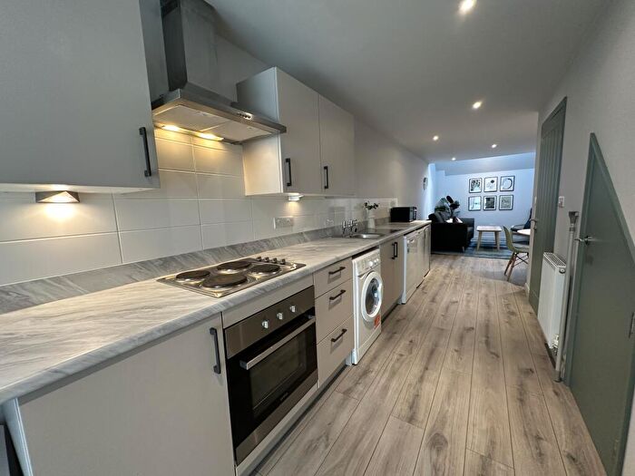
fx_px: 257
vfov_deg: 85.7
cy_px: 238
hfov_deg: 102.1
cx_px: 318
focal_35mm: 14
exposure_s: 1/50
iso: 160
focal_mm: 2.22
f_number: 2.2
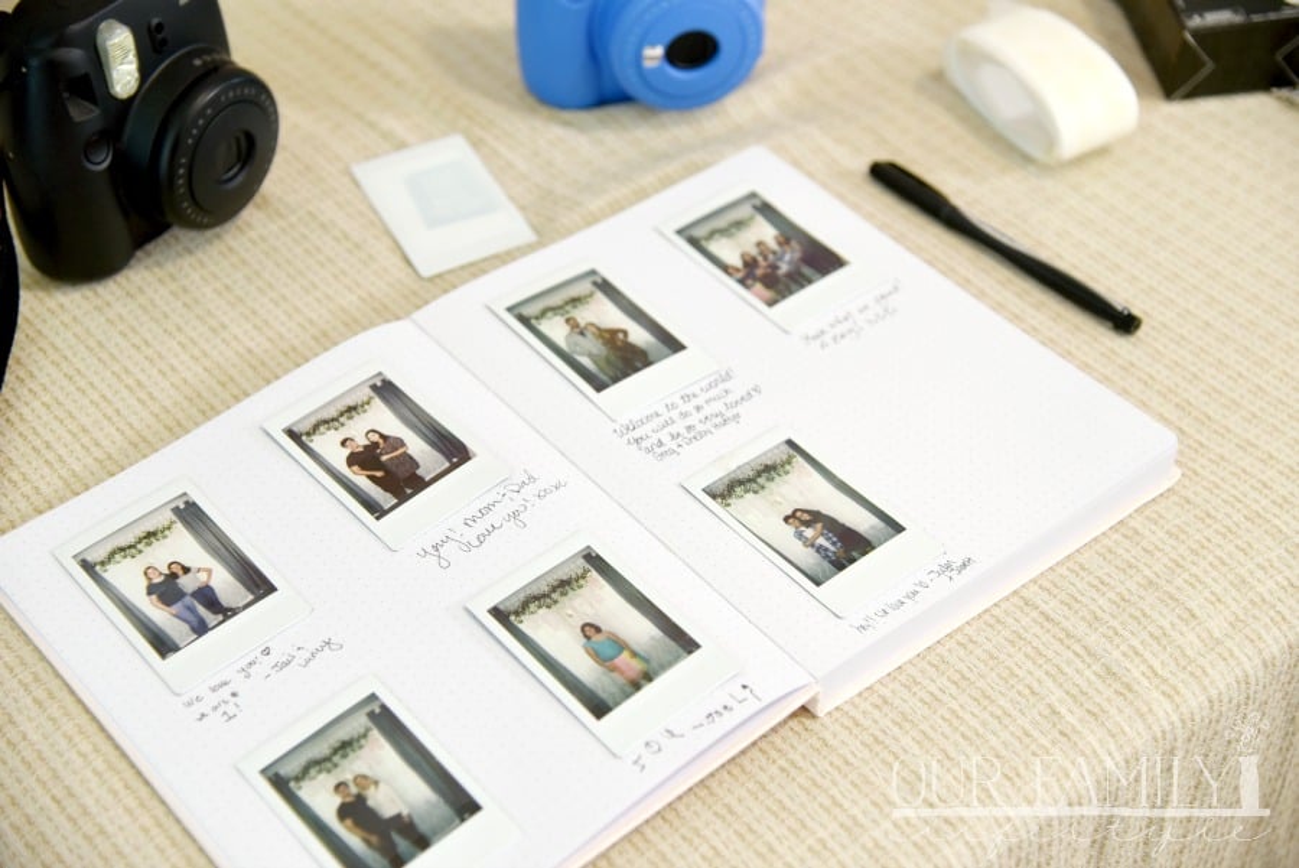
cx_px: 650
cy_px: 434
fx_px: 2238
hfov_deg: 32.4
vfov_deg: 21.9
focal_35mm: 62
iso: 720
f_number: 4
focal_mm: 62
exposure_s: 1/60
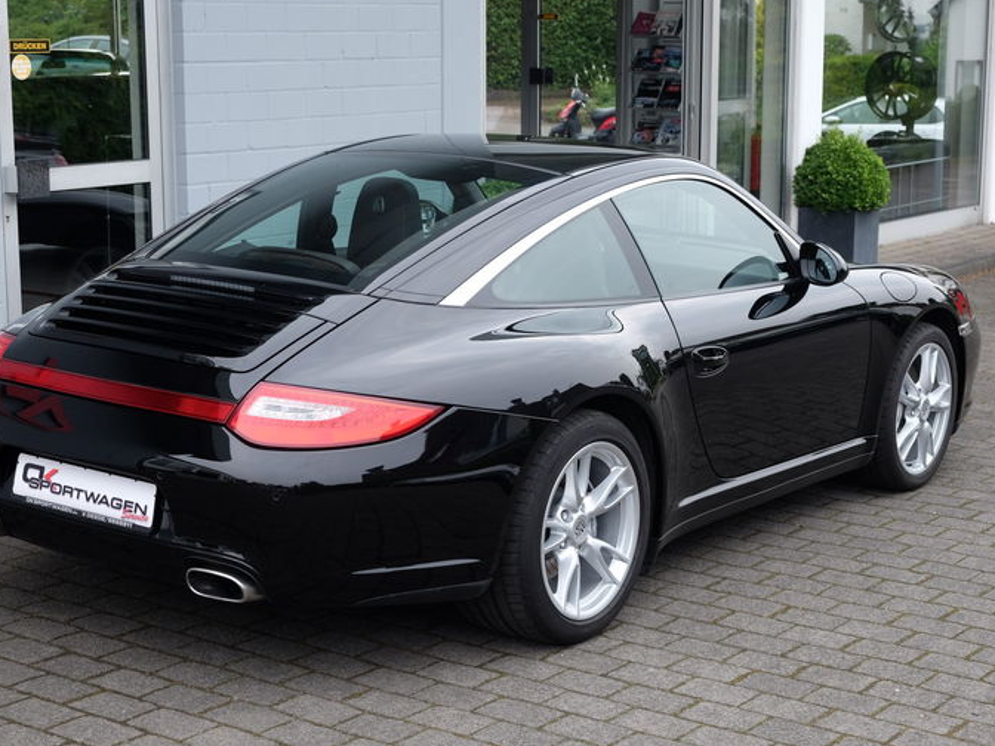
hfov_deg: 29.0
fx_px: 1926
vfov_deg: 21.9
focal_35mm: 67
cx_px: 466
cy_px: 369
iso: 200
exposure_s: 1/200
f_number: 5.6
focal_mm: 40.7
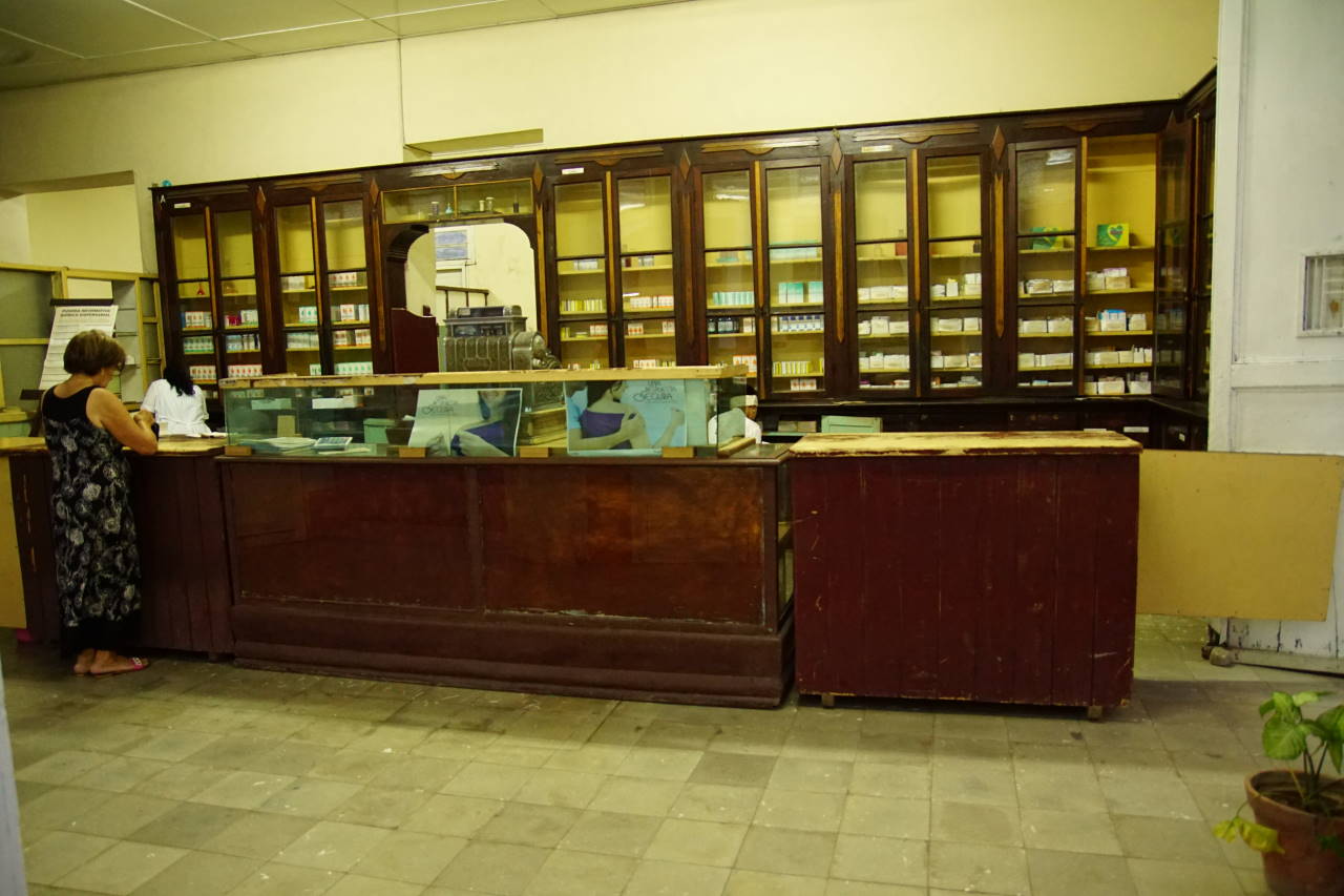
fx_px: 952
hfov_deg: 70.4
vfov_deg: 50.4
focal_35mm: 26
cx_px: 672
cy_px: 448
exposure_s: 1/60
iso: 2000
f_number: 2.8
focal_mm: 17
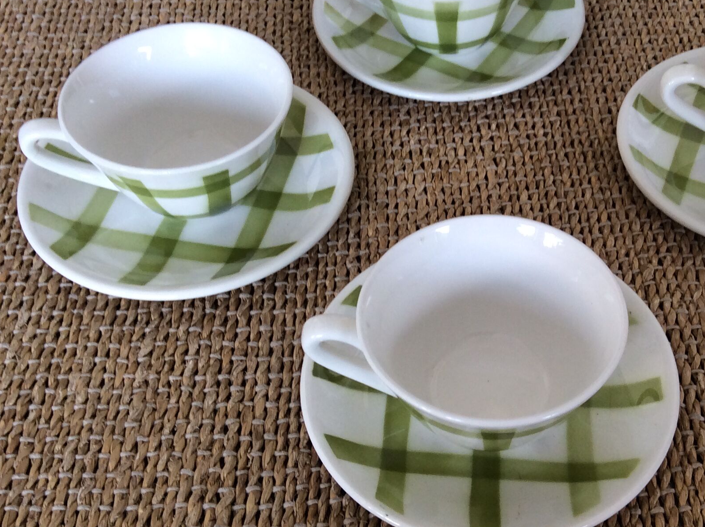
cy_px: 259
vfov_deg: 28.0
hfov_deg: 36.5
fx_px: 1057
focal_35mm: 52
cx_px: 472
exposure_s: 1/25
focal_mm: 3.3
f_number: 2.4
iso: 32
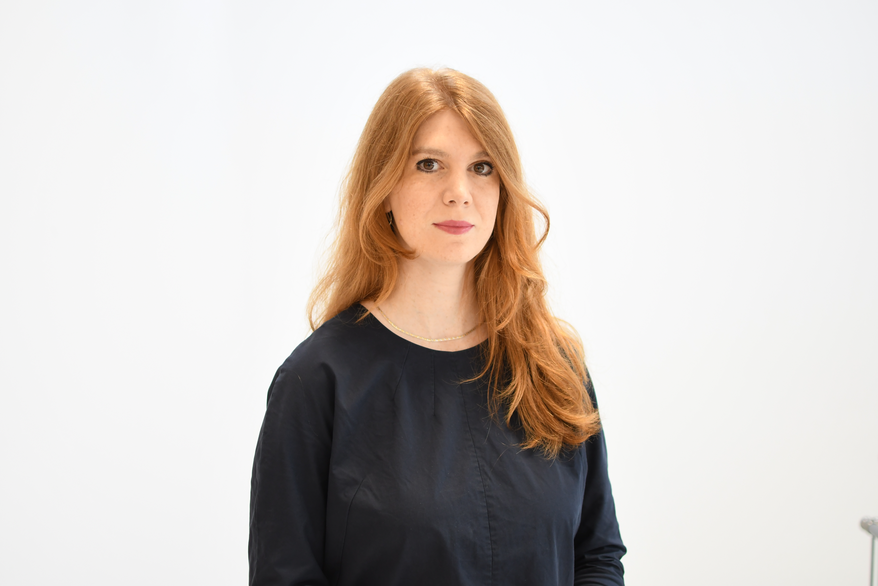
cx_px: 439
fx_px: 1268
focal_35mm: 52
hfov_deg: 38.2
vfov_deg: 26.0
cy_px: 293
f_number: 1.8
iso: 640
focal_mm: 35
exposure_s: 1/100
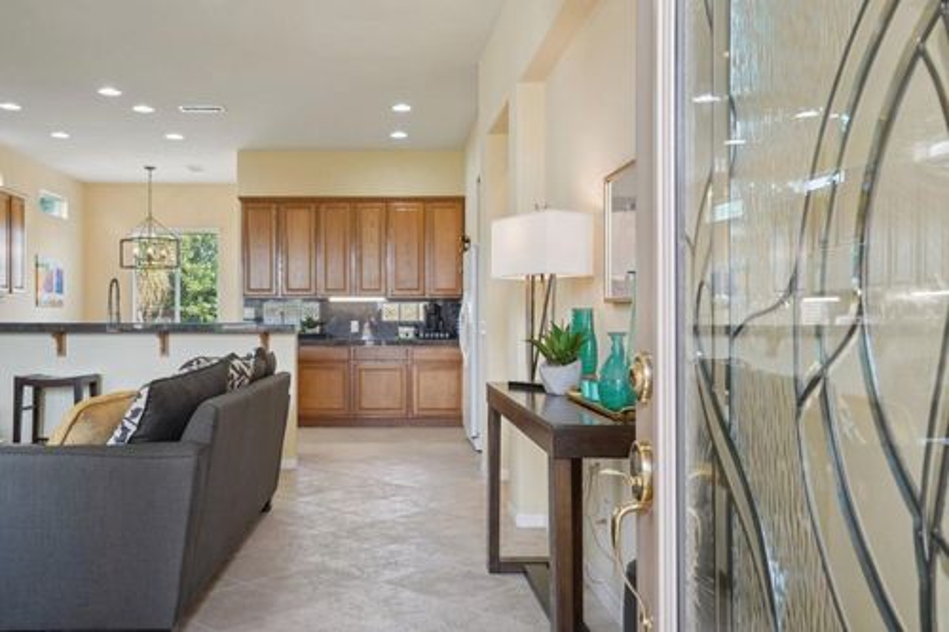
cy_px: 316
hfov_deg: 58.7
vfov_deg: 41.1
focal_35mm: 32
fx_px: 843
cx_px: 474
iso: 400
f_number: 8
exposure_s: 1/25
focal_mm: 32
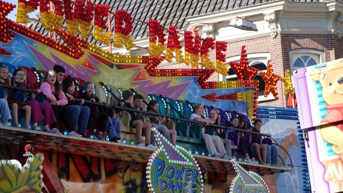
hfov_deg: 15.1
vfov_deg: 8.5
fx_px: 1291
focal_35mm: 142
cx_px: 172
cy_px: 96
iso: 100
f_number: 4
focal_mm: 49.51
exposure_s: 1/400
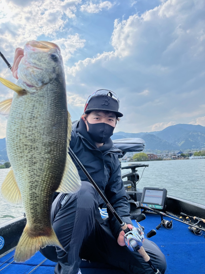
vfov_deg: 67.3
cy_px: 137
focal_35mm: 26
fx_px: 205
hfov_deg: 53.1
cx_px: 102
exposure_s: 1/2062
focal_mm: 5.1
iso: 50
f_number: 1.6
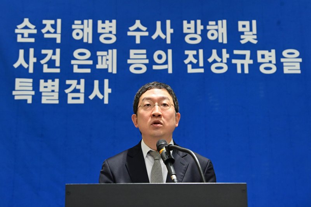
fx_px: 743
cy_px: 104
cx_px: 156
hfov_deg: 23.6
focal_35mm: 86
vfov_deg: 15.9
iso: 2500
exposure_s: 1/250
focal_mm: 86
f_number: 4.5
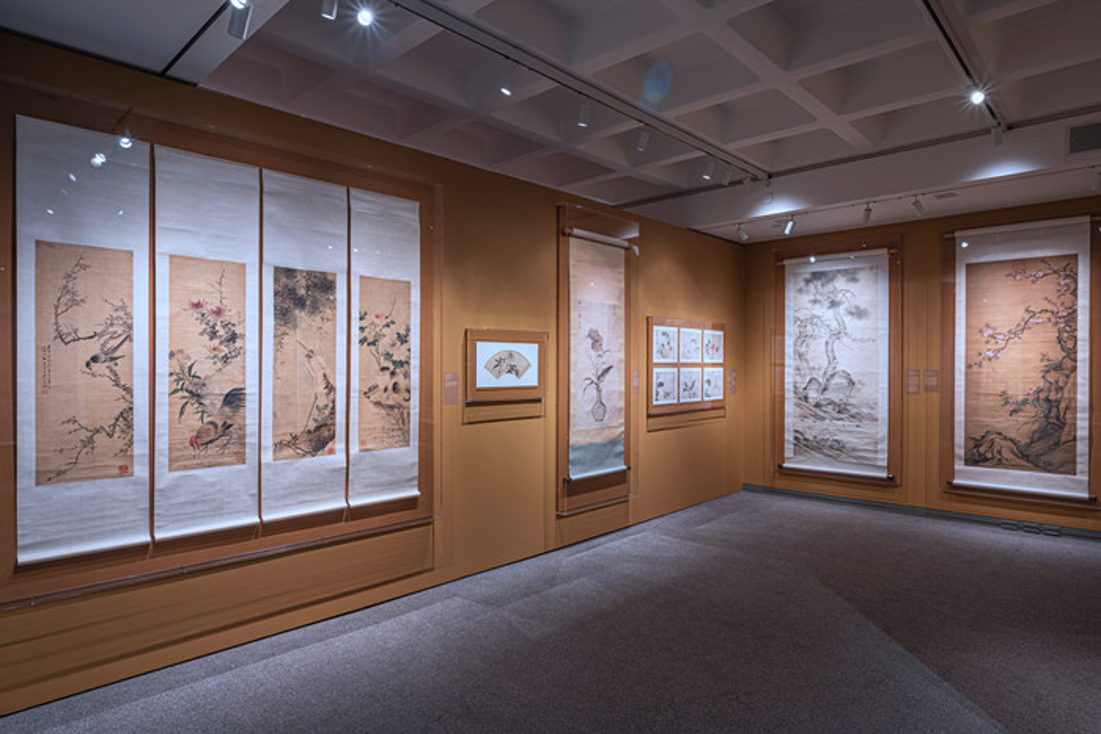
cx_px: 550
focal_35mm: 20
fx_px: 612
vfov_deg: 62.0
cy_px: 367
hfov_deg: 84.0
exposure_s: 1.6
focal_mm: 20
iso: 100
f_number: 8
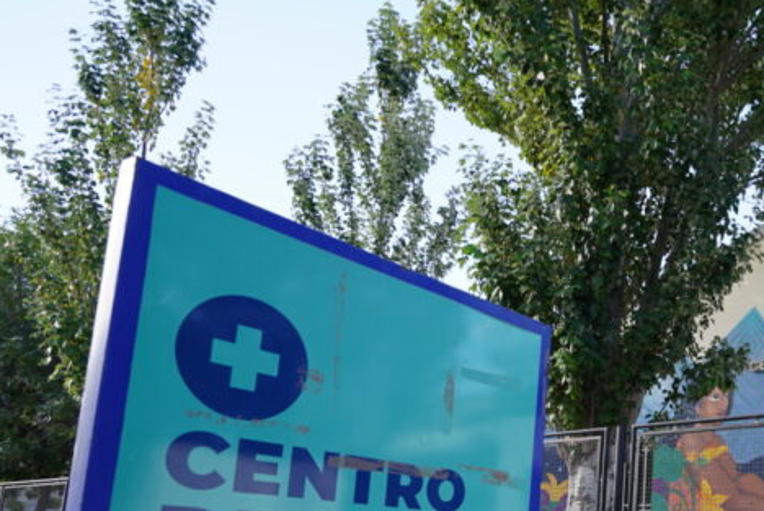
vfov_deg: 35.7
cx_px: 806
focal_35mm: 35
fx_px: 743
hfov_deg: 44.1
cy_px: 457
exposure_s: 1/160
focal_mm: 16
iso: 100
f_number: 4
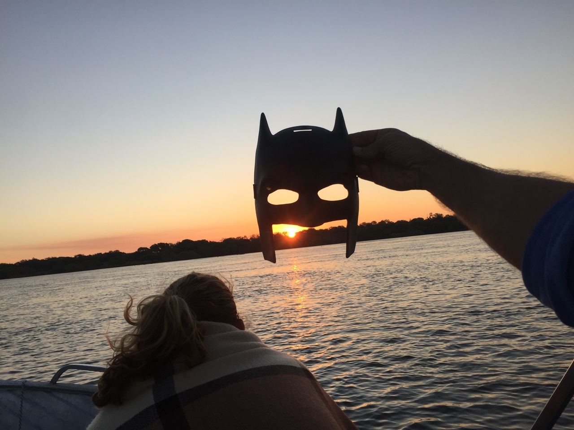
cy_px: 215
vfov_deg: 48.2
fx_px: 481
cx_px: 287
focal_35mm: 29
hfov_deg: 61.7
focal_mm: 4.15
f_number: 2.2
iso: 32
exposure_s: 1/659
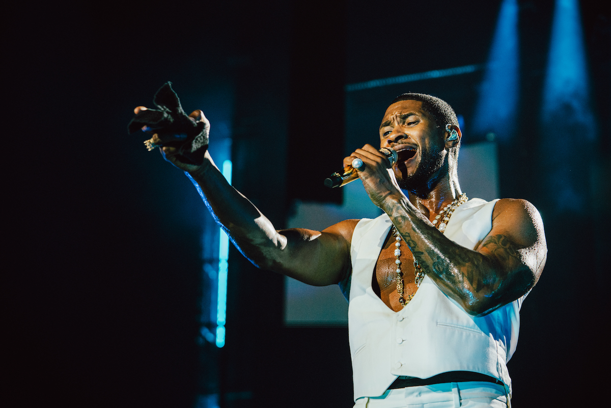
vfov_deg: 19.5
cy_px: 204
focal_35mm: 70
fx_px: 1188
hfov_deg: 28.8
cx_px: 306
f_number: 3.5
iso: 2500
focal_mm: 70
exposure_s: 1/400
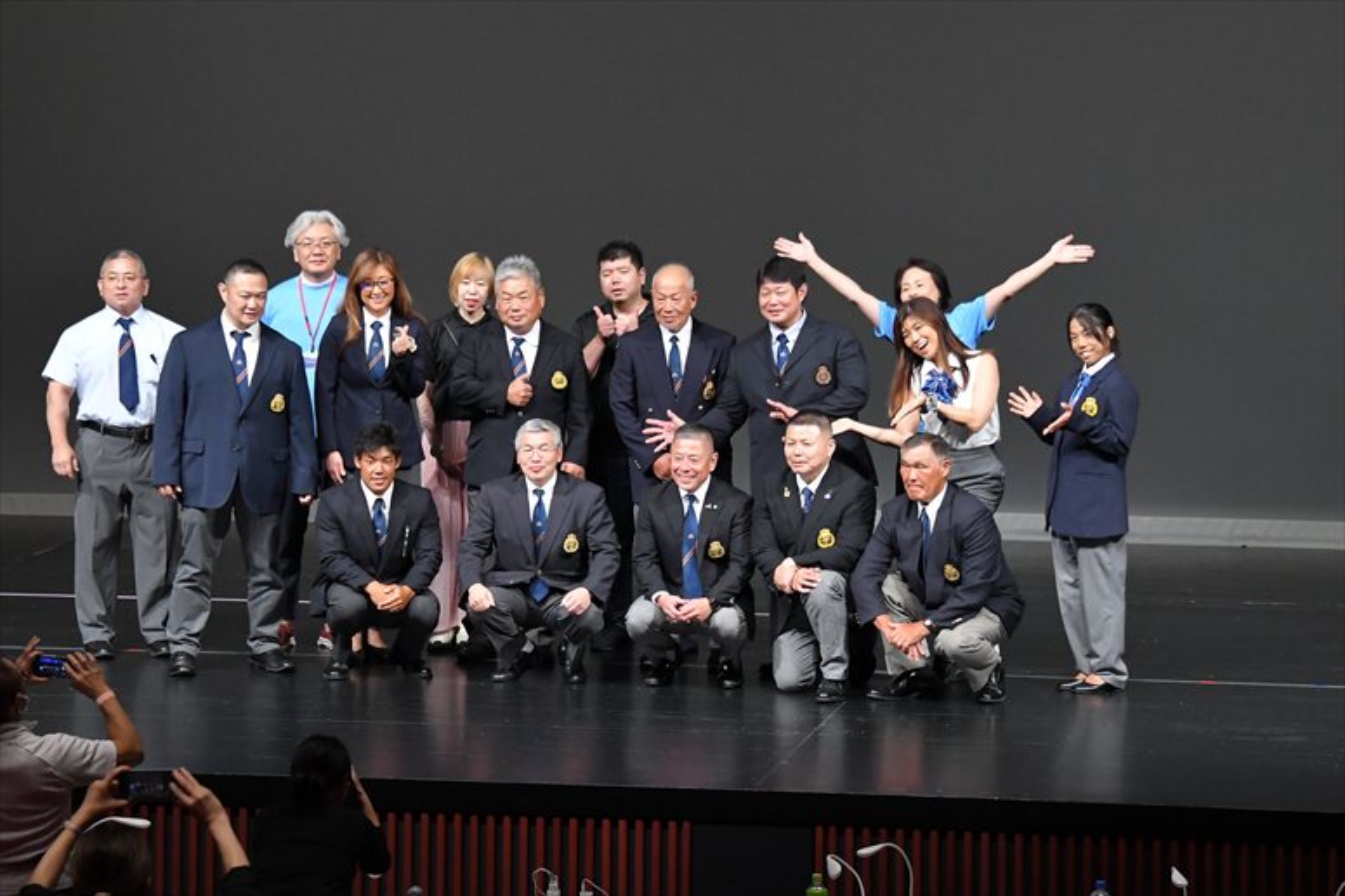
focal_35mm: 157
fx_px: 5863
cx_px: 672
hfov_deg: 13.1
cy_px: 448
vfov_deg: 8.7
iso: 4000
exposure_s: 1/400
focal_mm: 105
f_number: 5.6
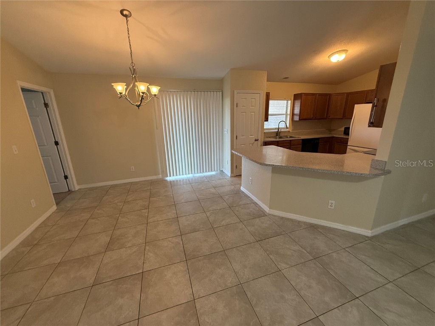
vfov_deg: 85.7
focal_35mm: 14
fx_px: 176
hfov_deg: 102.1
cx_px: 218
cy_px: 163
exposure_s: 1/120
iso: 320
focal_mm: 2.22
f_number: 2.2
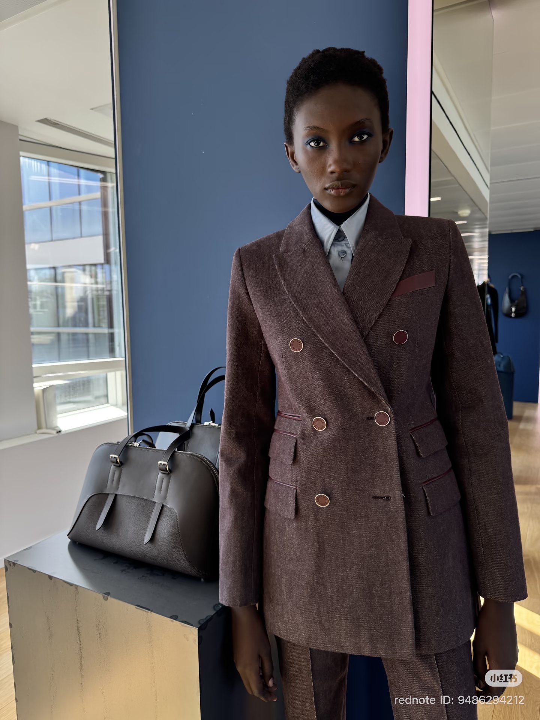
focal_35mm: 24
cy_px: 360
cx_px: 270
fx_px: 499
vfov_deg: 71.6
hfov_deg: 56.8
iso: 100
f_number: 1.78
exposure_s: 1/180
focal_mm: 6.76
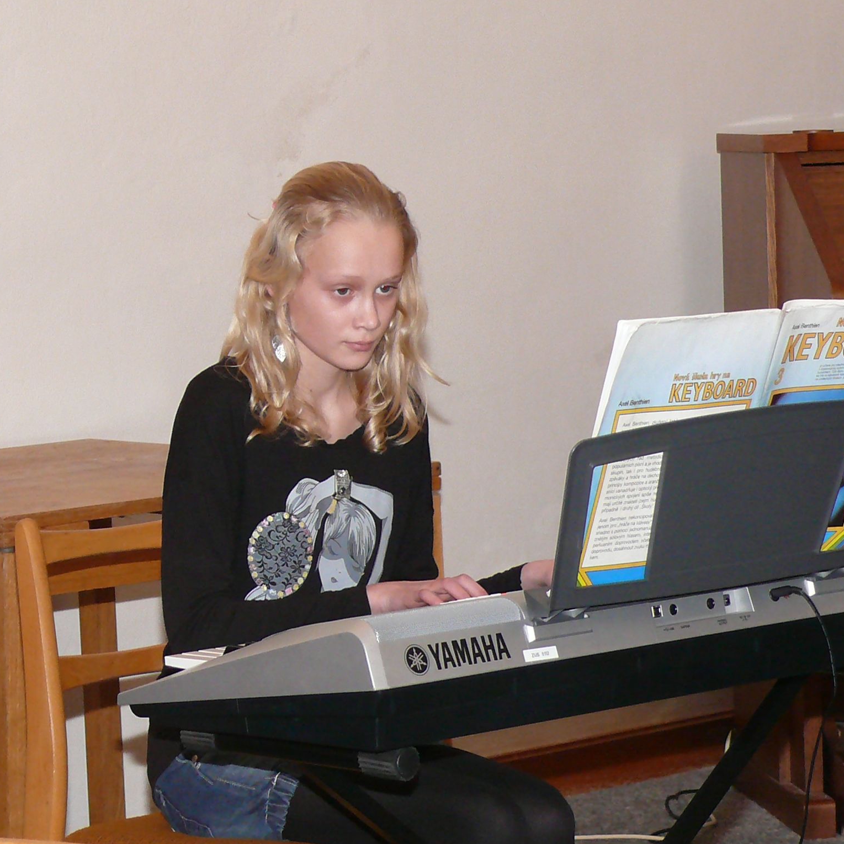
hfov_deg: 11.8
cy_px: 423
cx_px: 471
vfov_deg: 11.8
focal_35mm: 148
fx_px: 4083
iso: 200
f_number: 3.2
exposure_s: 1/50
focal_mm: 14.8
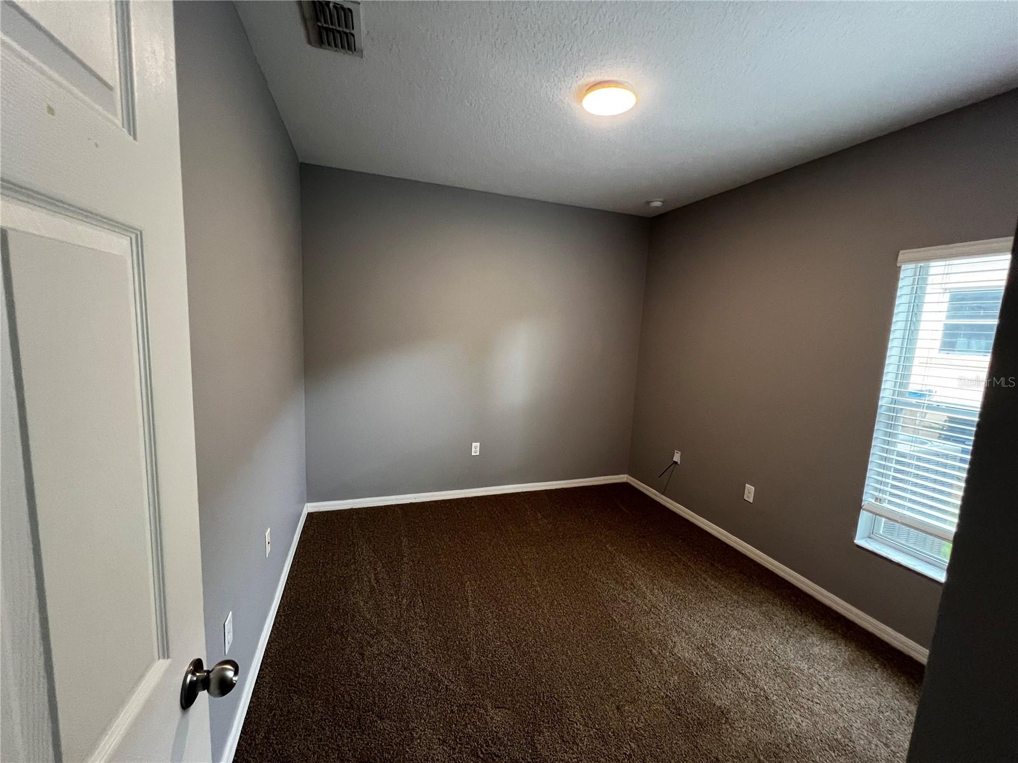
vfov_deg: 89.9
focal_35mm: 13
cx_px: 509
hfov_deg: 106.2
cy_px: 382
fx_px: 382
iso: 320
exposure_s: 1/60
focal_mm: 1.57
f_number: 1.8
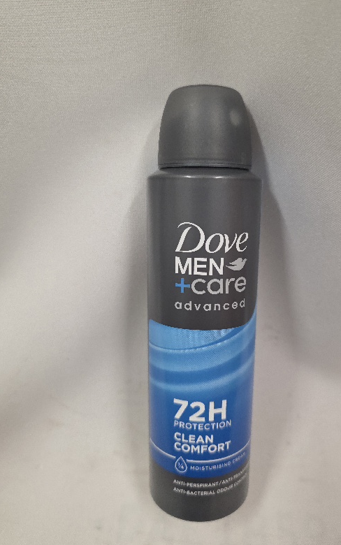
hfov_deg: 49.1
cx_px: 202
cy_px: 273
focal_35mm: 25
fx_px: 371
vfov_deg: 72.5
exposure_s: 1/101
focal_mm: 6.3
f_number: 1.7
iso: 500
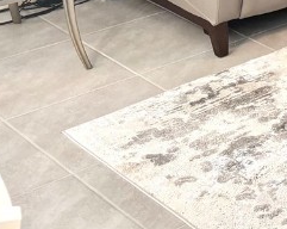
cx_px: 555
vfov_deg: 12.8
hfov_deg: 14.9
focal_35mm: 108
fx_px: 916
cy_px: -200
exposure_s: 1/60
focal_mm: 5.96
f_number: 1.6
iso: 100
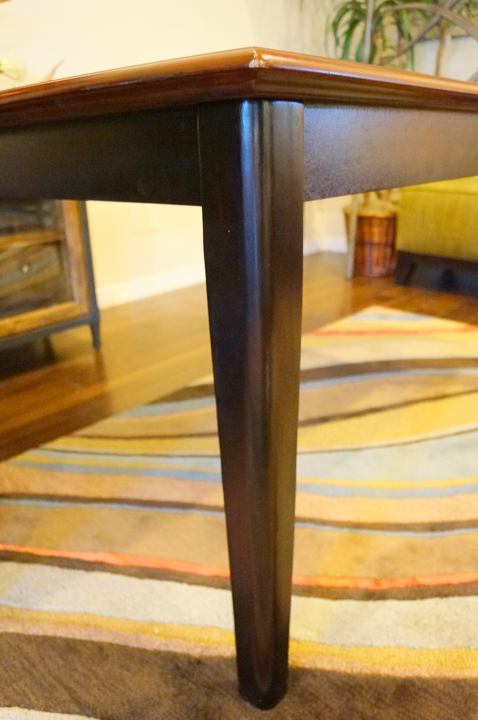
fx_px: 560
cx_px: 231
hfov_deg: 46.2
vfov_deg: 65.5
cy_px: 367
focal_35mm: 28
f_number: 3.5
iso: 3200
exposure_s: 1/15
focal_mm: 18
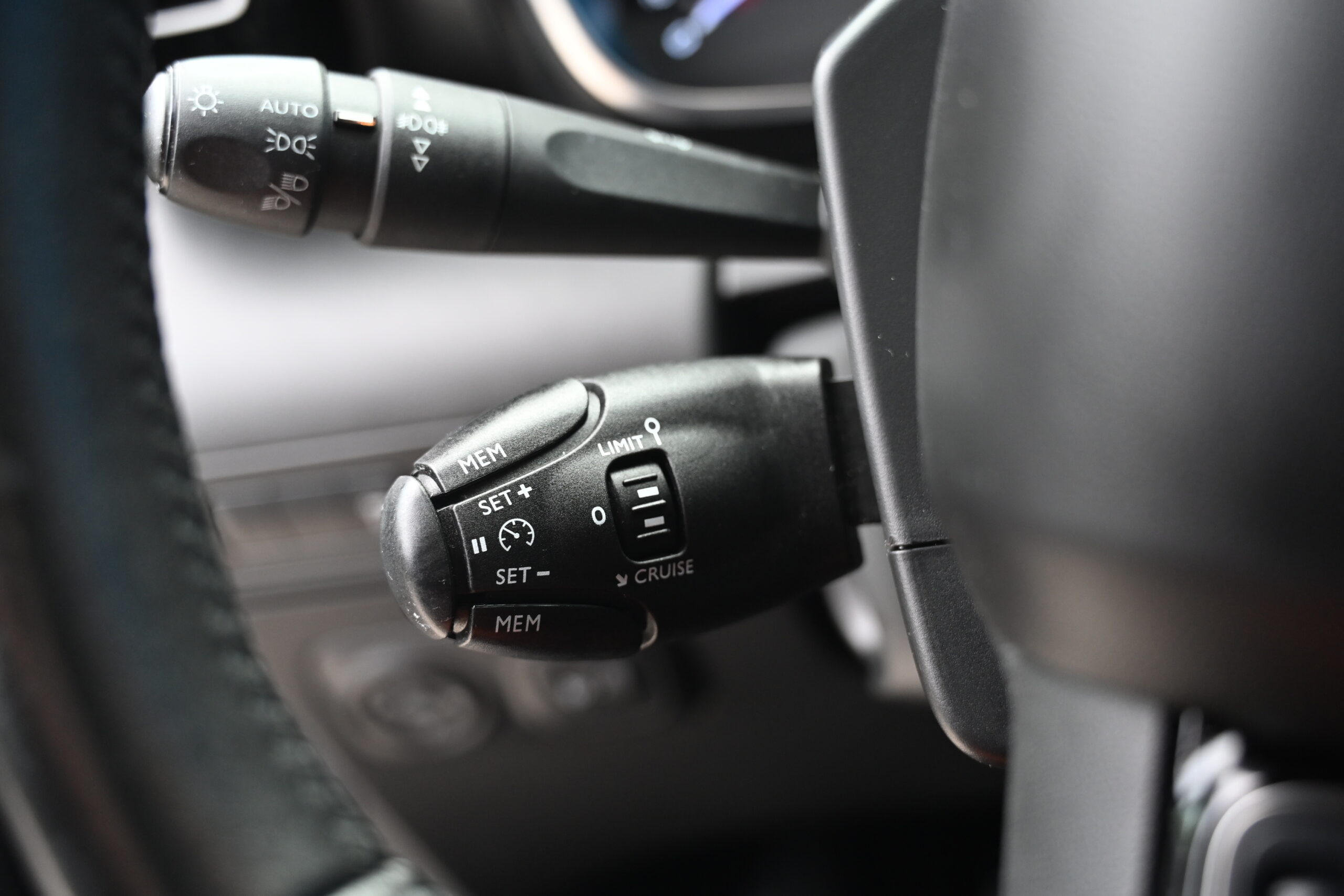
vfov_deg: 31.9
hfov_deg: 46.4
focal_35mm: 42
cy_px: 448
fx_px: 1568
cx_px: 672
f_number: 4
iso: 1800
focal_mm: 42
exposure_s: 1/125
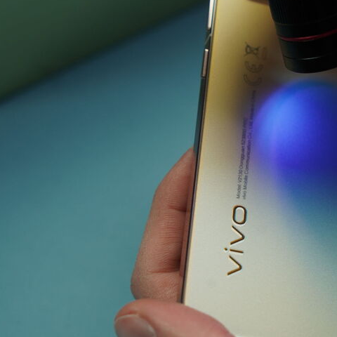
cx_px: 287
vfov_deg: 14.7
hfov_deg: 14.5
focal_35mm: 119
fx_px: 1311
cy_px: 158
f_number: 5.6
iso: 1000
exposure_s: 1/160
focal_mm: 70
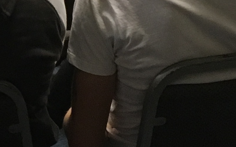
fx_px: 990
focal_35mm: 154
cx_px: -138
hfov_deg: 12.8
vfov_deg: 8.1
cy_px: -153
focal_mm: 4.15
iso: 160
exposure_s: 1/33
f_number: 2.2
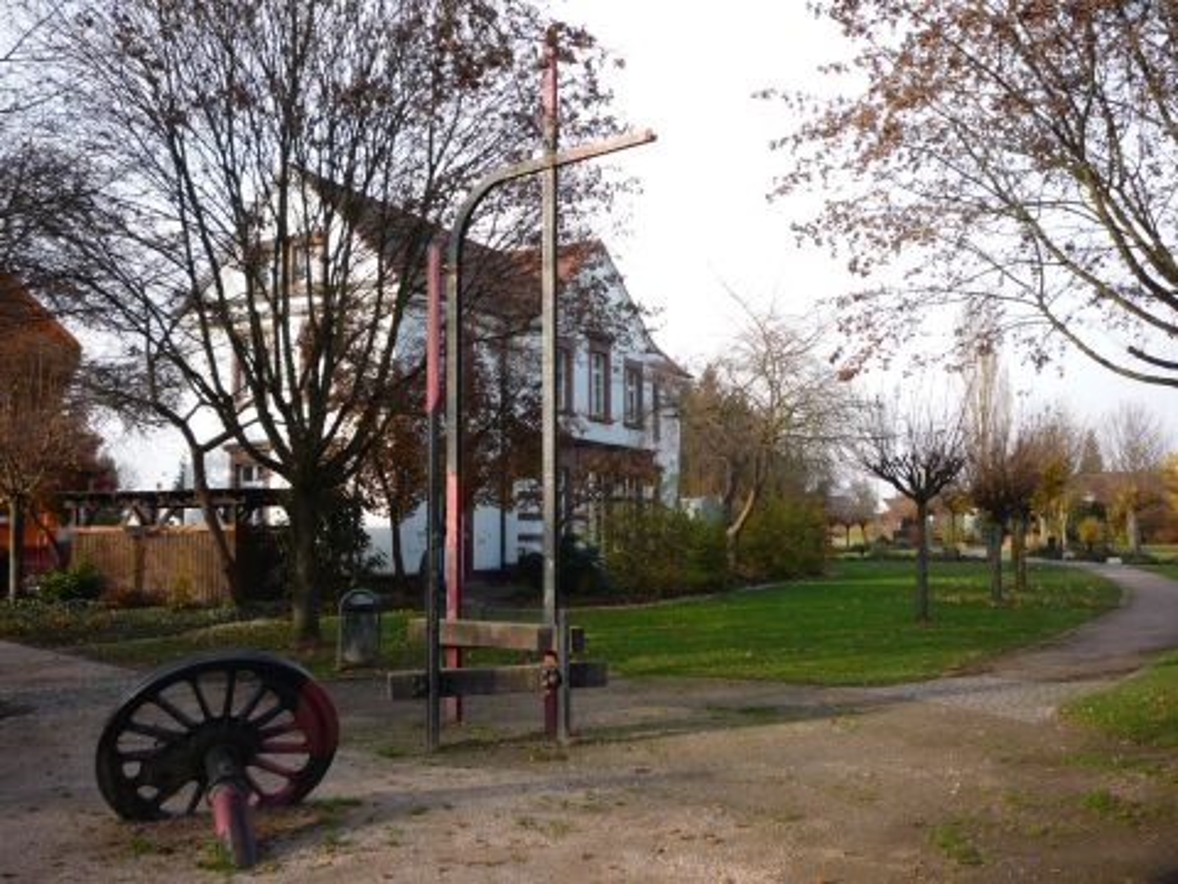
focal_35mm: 32
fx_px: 1089
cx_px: 589
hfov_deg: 56.8
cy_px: 442
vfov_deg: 44.2
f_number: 4
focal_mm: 5.2
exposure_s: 1/200
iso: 100
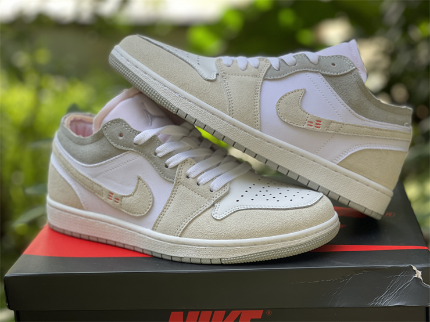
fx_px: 795
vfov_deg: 22.9
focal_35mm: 64
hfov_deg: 30.3
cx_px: 215
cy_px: 161
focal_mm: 7.5
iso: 40
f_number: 2.2
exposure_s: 1/121
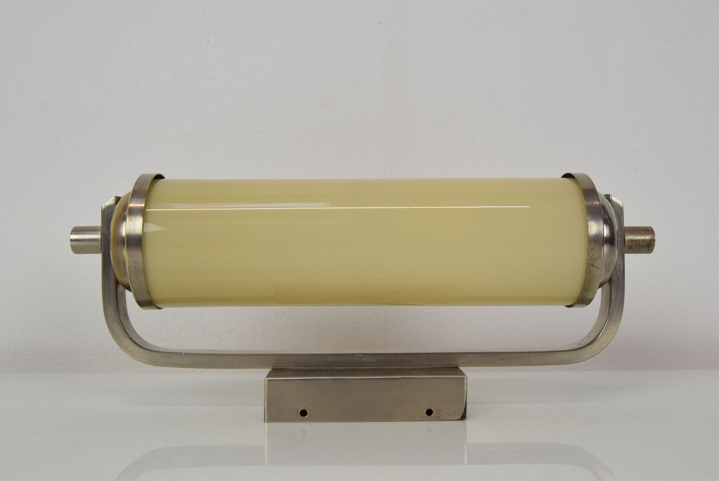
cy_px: 240
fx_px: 779
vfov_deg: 34.3
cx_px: 360
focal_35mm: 39
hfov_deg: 49.5
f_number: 9
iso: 1600
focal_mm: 26
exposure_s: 1/320
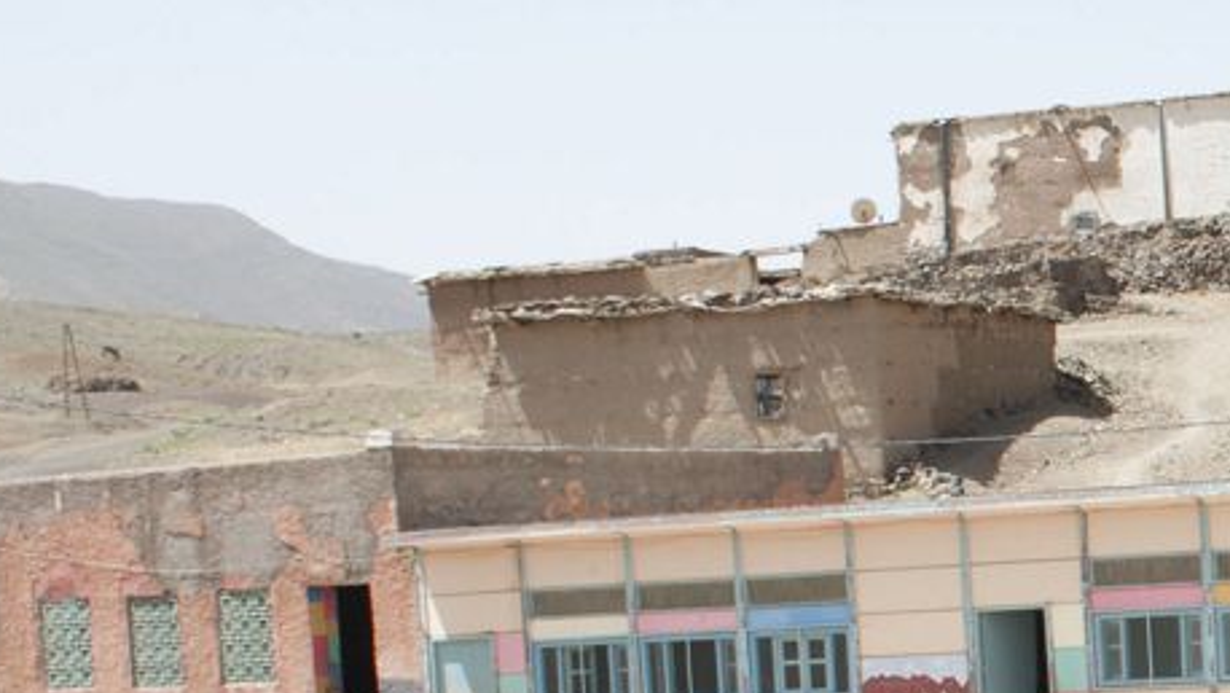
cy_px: 784
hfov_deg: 21.7
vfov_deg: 13.3
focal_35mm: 89
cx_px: 1582
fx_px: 2904
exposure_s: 1/160
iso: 100
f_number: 8
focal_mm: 24
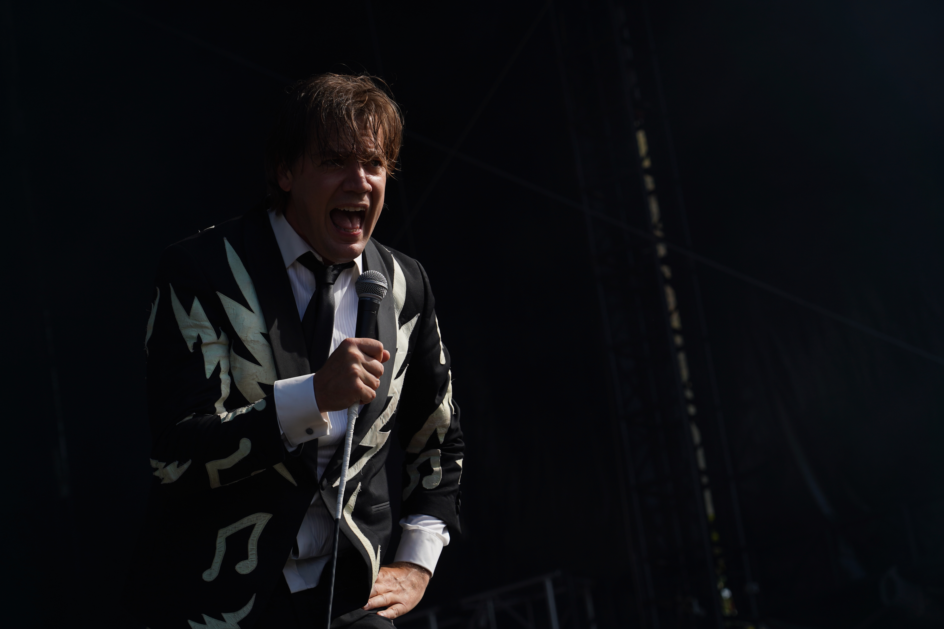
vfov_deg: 13.0
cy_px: 314
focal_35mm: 105
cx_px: 472
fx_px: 2753
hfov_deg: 19.5
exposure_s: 1/400
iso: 100
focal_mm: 105
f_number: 7.1
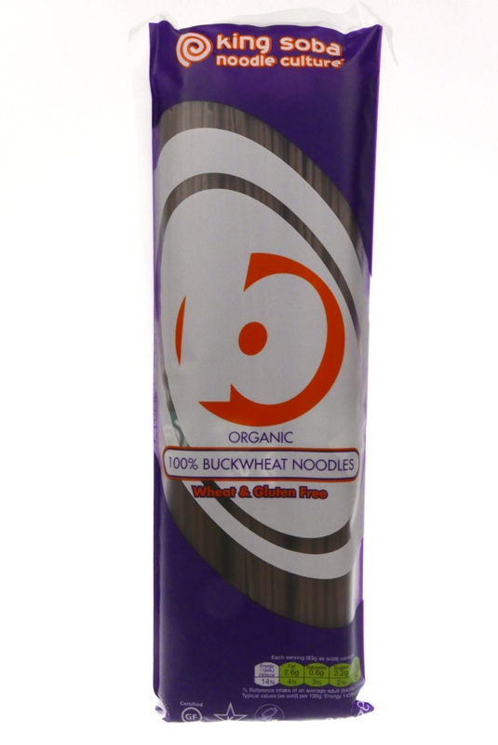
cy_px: 372
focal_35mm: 44
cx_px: 249
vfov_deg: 44.5
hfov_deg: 30.6
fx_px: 911
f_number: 16
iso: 1600
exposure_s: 1/60
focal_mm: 19.9
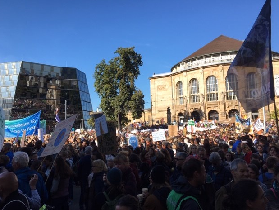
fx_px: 242
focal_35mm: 30
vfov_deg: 46.8
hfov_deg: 60.0
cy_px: 108
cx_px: 140
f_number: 2.2
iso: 25
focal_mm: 4.15
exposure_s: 1/986
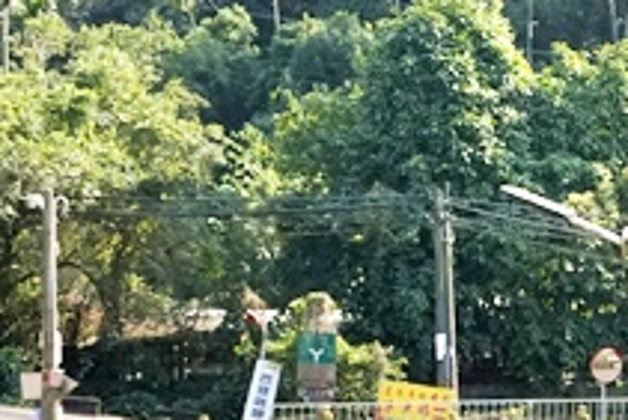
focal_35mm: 178
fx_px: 3114
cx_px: 1176
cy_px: 374
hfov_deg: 10.7
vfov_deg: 7.7
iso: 4000
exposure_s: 1/3200
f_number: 9
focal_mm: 36.7
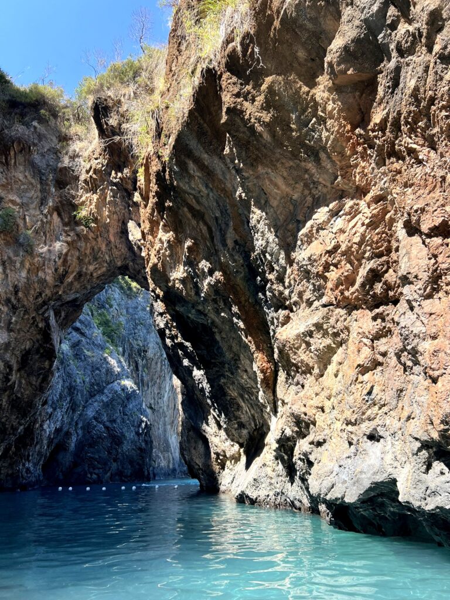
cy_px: 300
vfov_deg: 67.3
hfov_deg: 53.1
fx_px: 451
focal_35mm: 26
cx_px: 225
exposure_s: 1/917
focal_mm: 5.7
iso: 50
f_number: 1.5
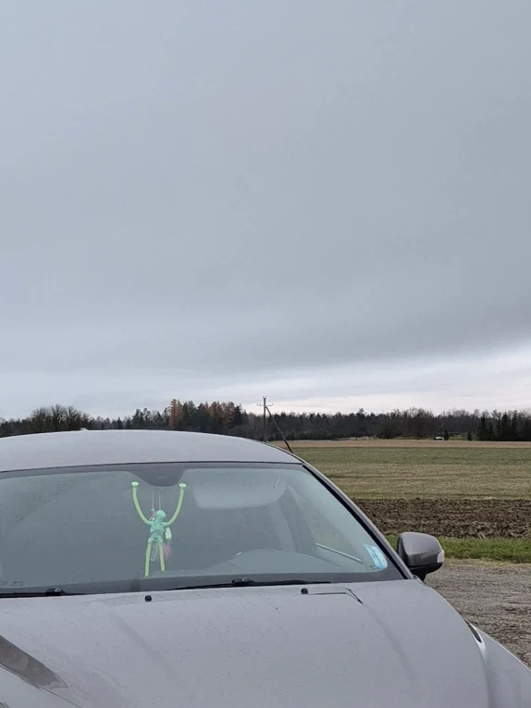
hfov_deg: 19.0
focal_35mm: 77
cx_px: 115
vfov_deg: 25.2
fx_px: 1574
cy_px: 463
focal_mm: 5.4
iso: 125
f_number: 1.8
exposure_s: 1/54
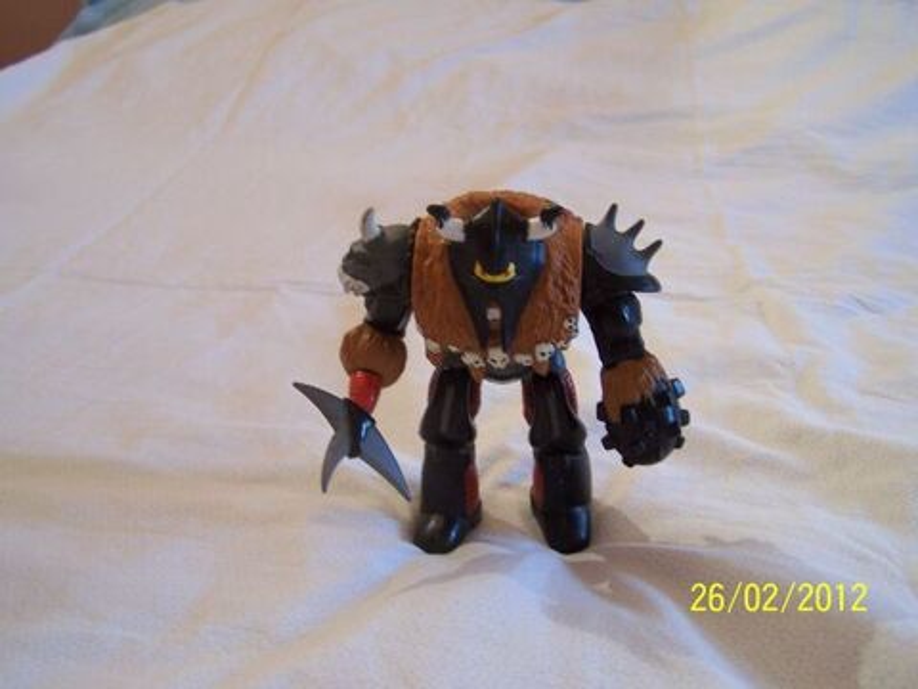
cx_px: 459
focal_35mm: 38
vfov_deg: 37.7
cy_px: 344
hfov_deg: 49.0
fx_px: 1008
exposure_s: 1/20
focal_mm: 6.3
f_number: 2.8
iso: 140
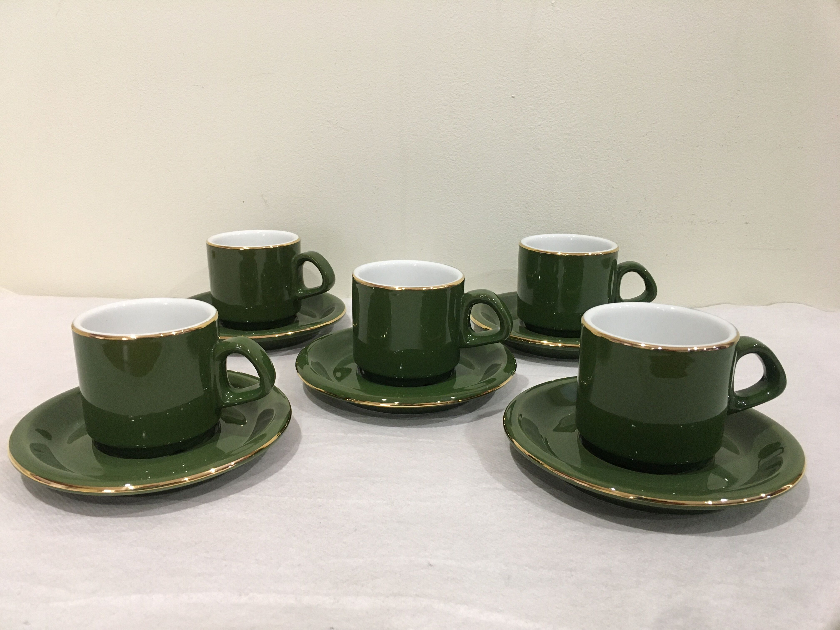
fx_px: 704
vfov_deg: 48.2
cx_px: 420
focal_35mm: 29
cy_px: 315
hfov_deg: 61.7
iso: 160
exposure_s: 1/33
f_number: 2.2
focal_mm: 4.15
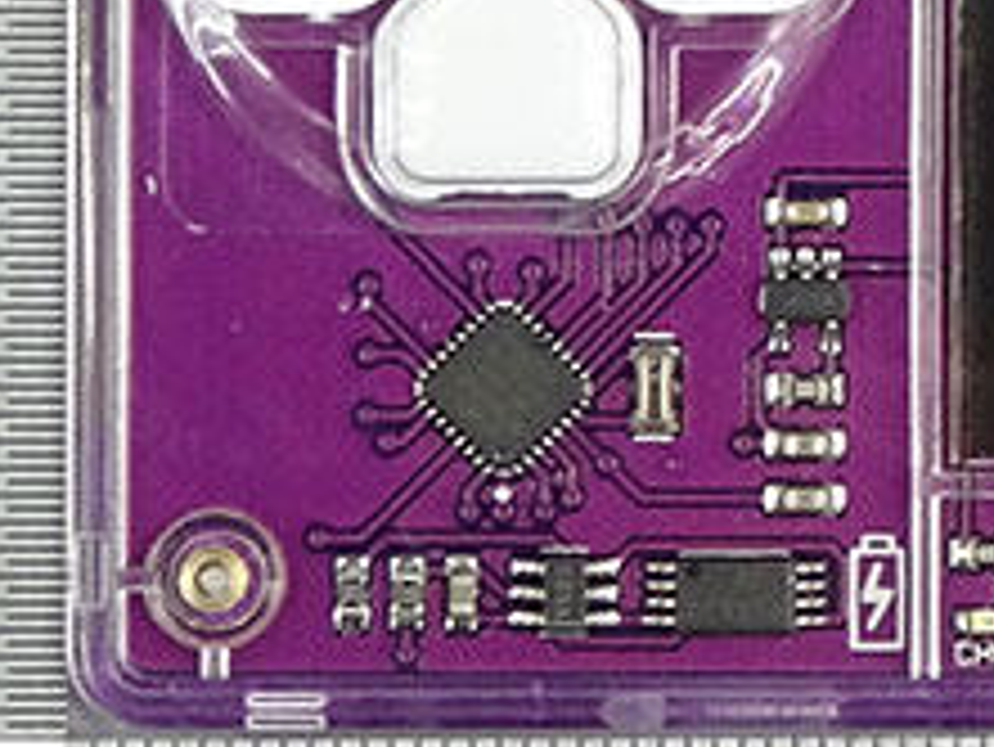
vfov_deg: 10.2
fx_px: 4166
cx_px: 1201
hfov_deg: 13.2
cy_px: 14
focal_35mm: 145
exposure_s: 1/50
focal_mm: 8.51
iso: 125
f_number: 4.5
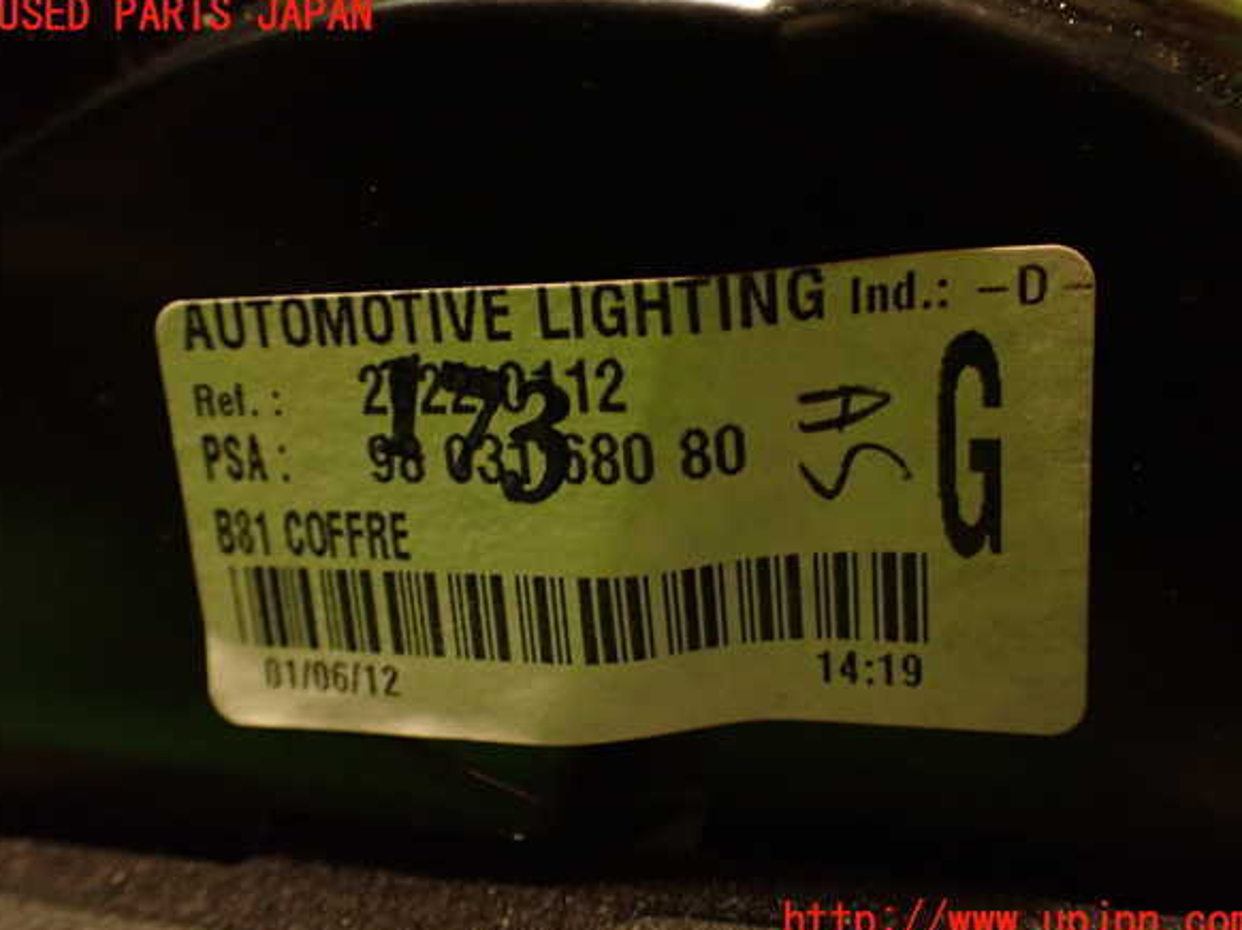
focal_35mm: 33
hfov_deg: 55.4
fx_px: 1184
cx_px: 625
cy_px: 469
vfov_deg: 42.9
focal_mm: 5.79
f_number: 2.4
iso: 800
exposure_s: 1/20
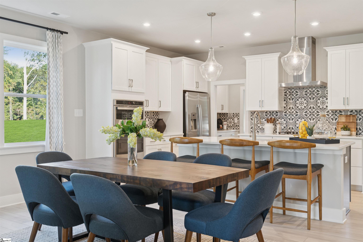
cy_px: 121
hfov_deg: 54.4
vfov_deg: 37.9
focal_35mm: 35
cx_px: 182
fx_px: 353
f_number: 7.1
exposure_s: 1/8
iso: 160
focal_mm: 35
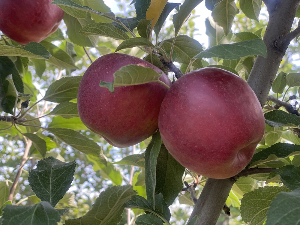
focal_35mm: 52
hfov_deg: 36.8
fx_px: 451
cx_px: 150
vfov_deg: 28.0
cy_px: 112
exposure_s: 1/122
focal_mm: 6
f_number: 2
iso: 32
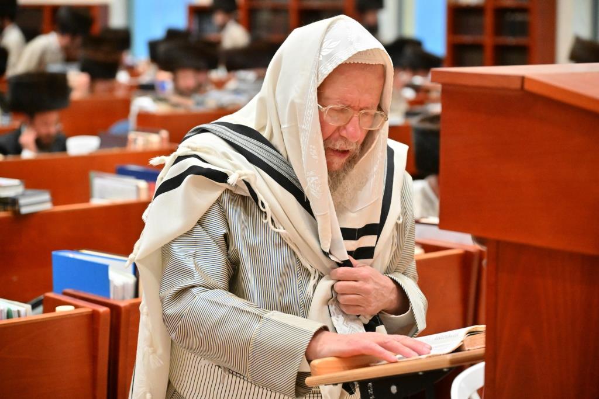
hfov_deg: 24.5
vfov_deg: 16.5
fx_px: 1381
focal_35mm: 83
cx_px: 300
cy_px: 200
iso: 5000
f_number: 4
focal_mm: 83
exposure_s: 1/800
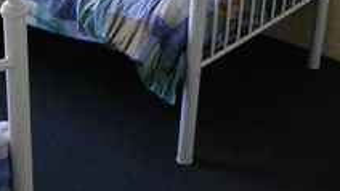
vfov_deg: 13.1
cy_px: -53
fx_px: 802
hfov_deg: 23.2
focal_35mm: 89
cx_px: 21
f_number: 2.8
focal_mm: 6
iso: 100
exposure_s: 1/20
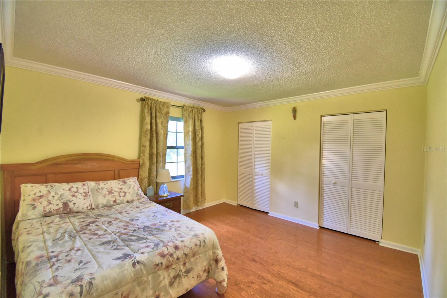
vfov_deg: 77.3
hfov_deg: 100.4
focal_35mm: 15
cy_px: 149
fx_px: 186
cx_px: 224
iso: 400
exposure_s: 1/40
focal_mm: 10
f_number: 4.5
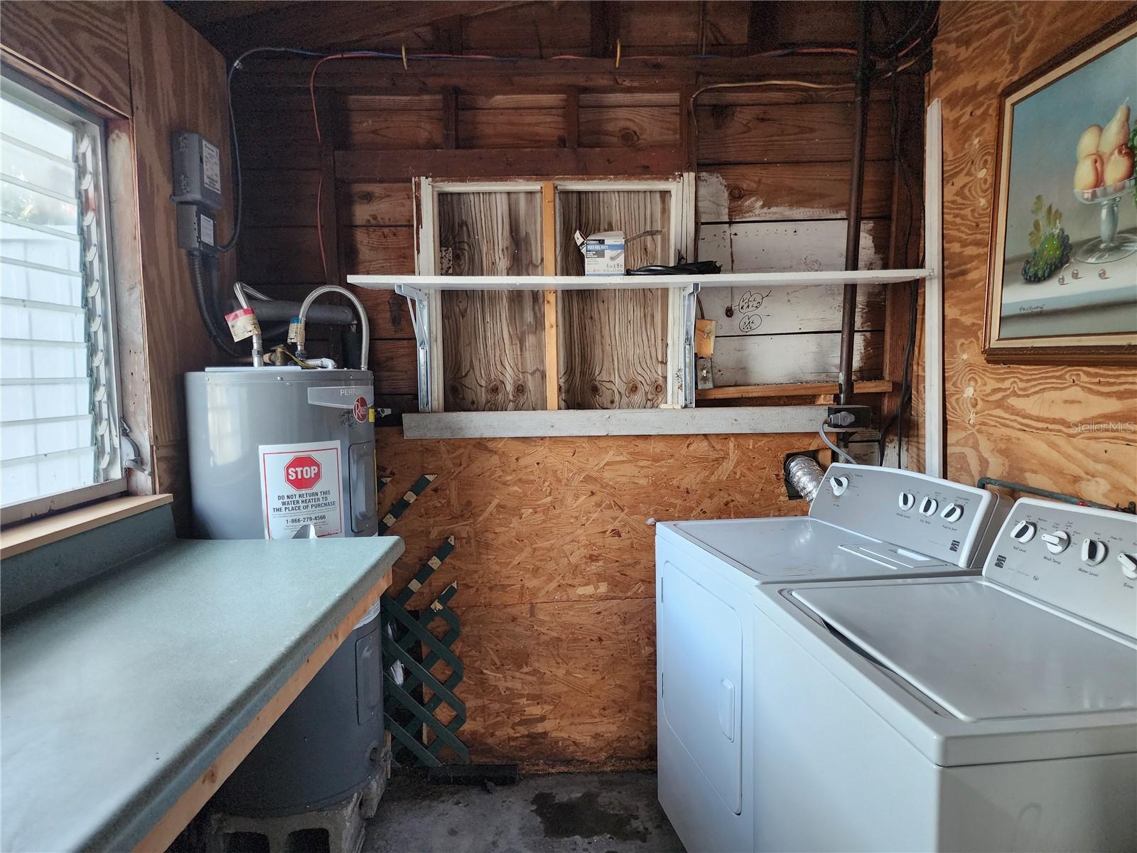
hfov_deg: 73.9
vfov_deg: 58.9
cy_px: 426
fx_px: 755
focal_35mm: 23
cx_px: 568
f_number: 1.8
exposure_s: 1/120
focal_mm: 6.4
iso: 640
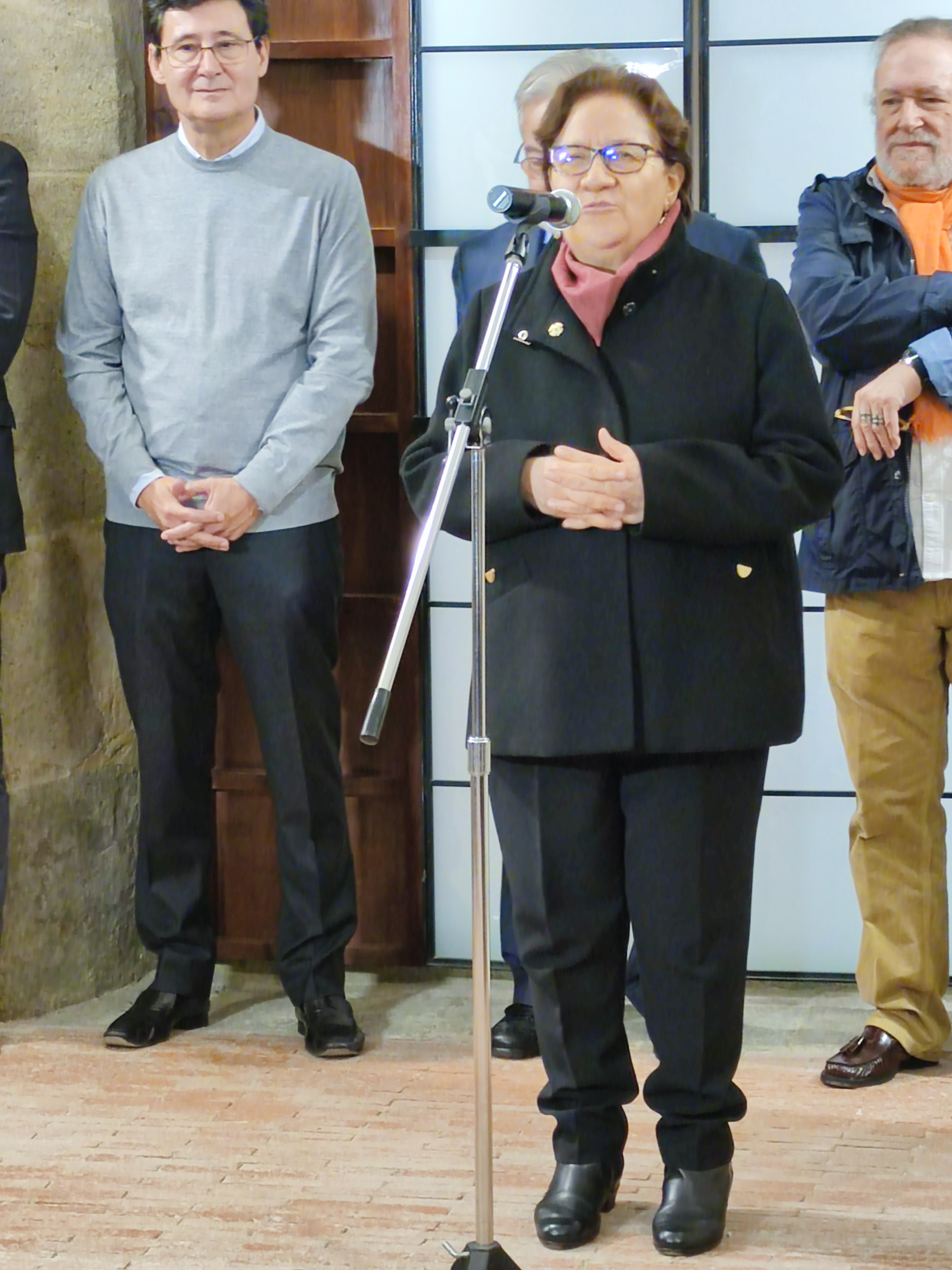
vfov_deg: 19.4
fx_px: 3704
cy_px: 635
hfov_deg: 14.6
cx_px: 476
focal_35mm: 101
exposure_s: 1/50
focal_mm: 6.72
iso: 482
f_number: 1.69
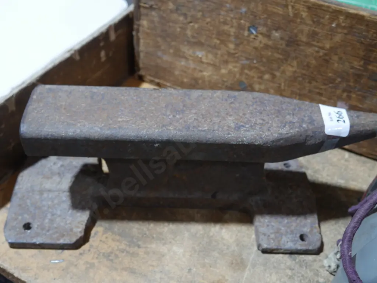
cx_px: 188
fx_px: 458
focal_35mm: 42
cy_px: 142
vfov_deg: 34.4
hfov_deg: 44.8
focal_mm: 21
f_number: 4.6
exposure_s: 1/60
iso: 500
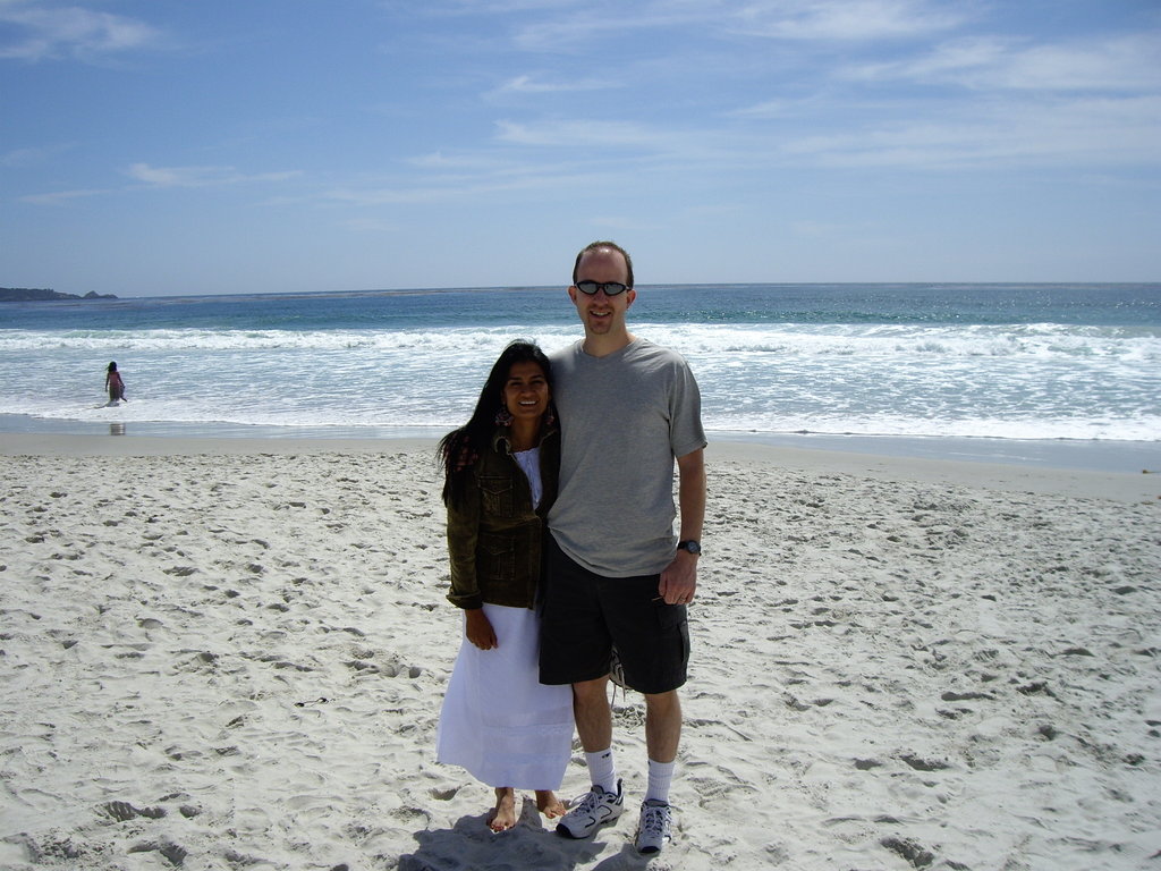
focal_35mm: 38
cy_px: 436
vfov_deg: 37.7
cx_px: 580
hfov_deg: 49.0
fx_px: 1274
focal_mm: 6.2
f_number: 4.3
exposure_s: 1/1000
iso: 50
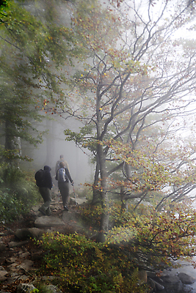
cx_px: 98
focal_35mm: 55
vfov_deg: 36.2
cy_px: 146
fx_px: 449
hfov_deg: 24.6
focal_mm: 55
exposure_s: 1/125
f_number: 2.8
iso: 200
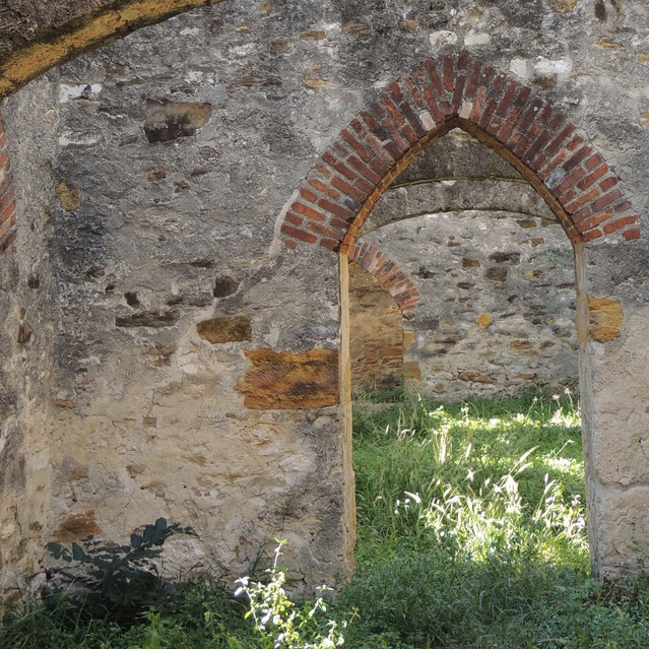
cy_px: 42
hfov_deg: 27.4
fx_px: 1315
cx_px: 466
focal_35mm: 62
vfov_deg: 26.6
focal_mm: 6.2
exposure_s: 1/50
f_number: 3.3
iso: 100
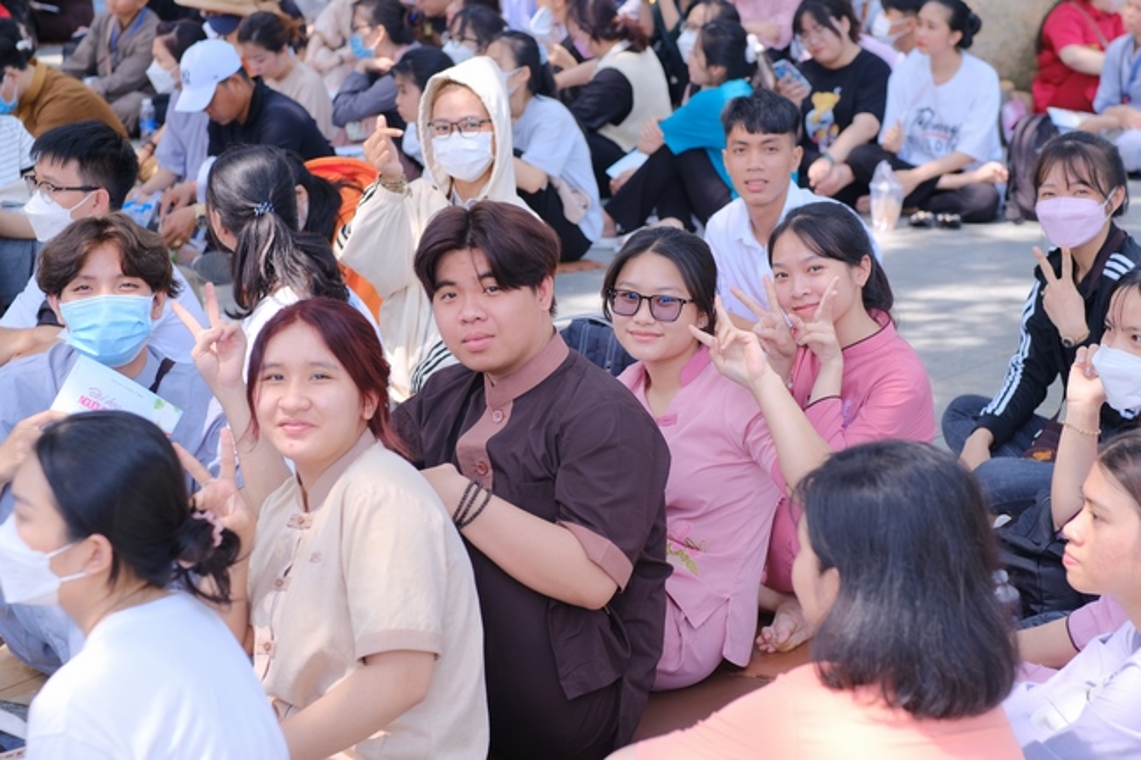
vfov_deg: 16.3
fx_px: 2661
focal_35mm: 84
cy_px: 380
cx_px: 570
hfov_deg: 24.2
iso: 400
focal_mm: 56
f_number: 3.6
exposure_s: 1/250
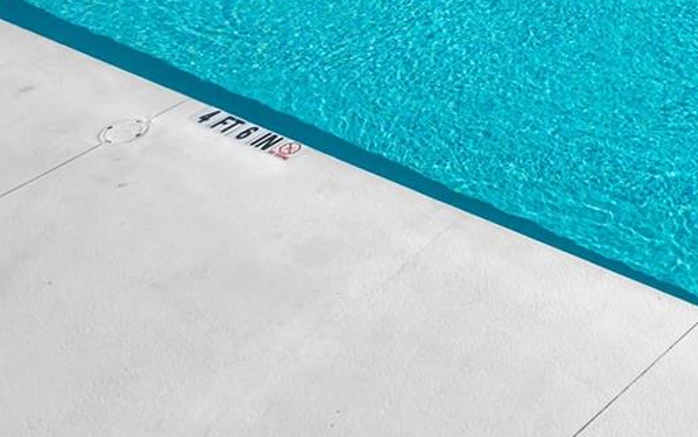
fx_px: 1332
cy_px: -10
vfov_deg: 18.1
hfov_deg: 26.8
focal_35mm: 70
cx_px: 784
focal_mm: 8.38
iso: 110
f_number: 2.8
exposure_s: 1/4000
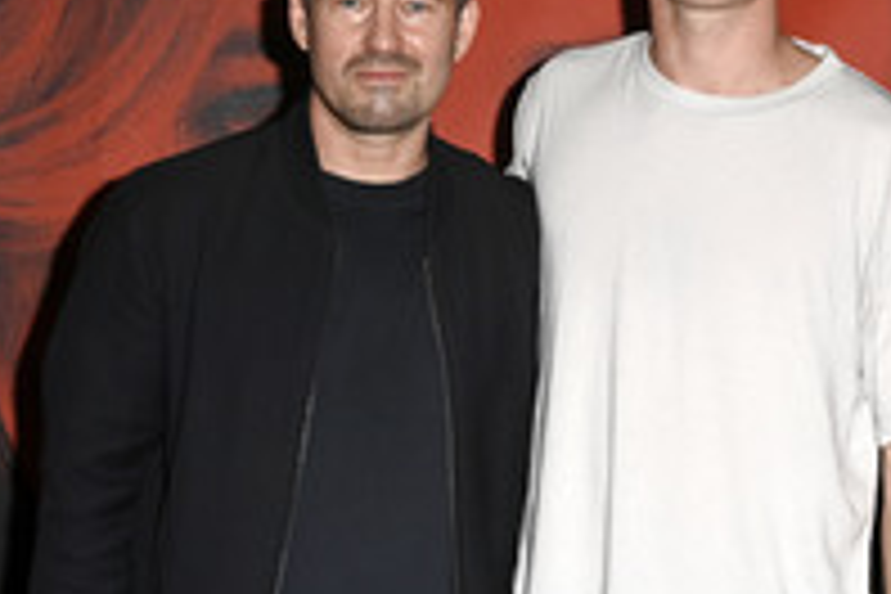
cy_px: 315
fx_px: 2252
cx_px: 655
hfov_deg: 22.2
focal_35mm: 91
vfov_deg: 15.0
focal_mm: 40
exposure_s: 1/160
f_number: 5.6
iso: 400
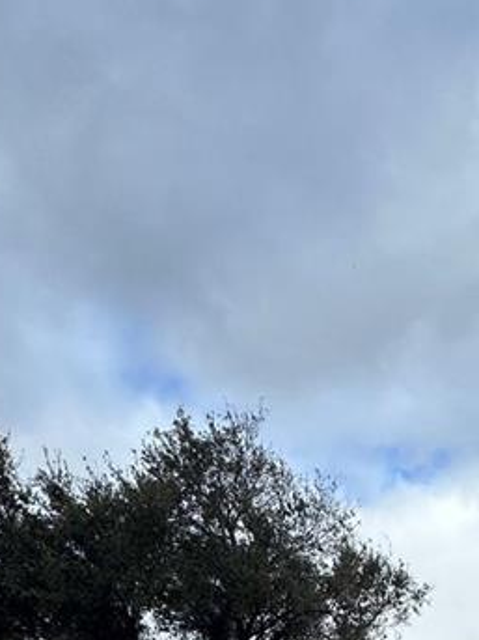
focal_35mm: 49
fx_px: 905
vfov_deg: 28.5
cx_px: 514
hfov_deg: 27.4
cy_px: 911
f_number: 2.2
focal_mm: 2.22
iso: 40
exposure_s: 1/1247
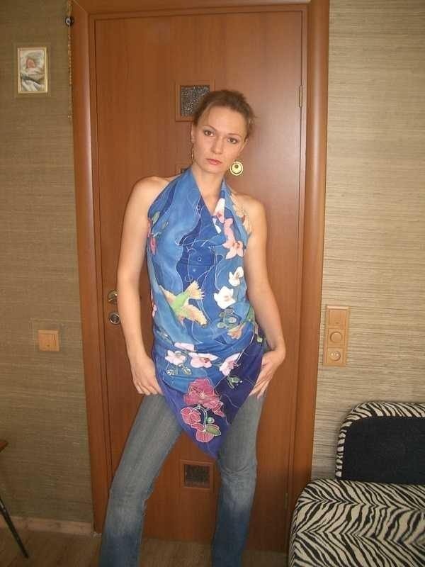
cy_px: 284
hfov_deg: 40.7
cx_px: 212
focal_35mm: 35
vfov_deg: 52.6
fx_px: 573
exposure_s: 1/40
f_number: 2.6
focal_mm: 5.8
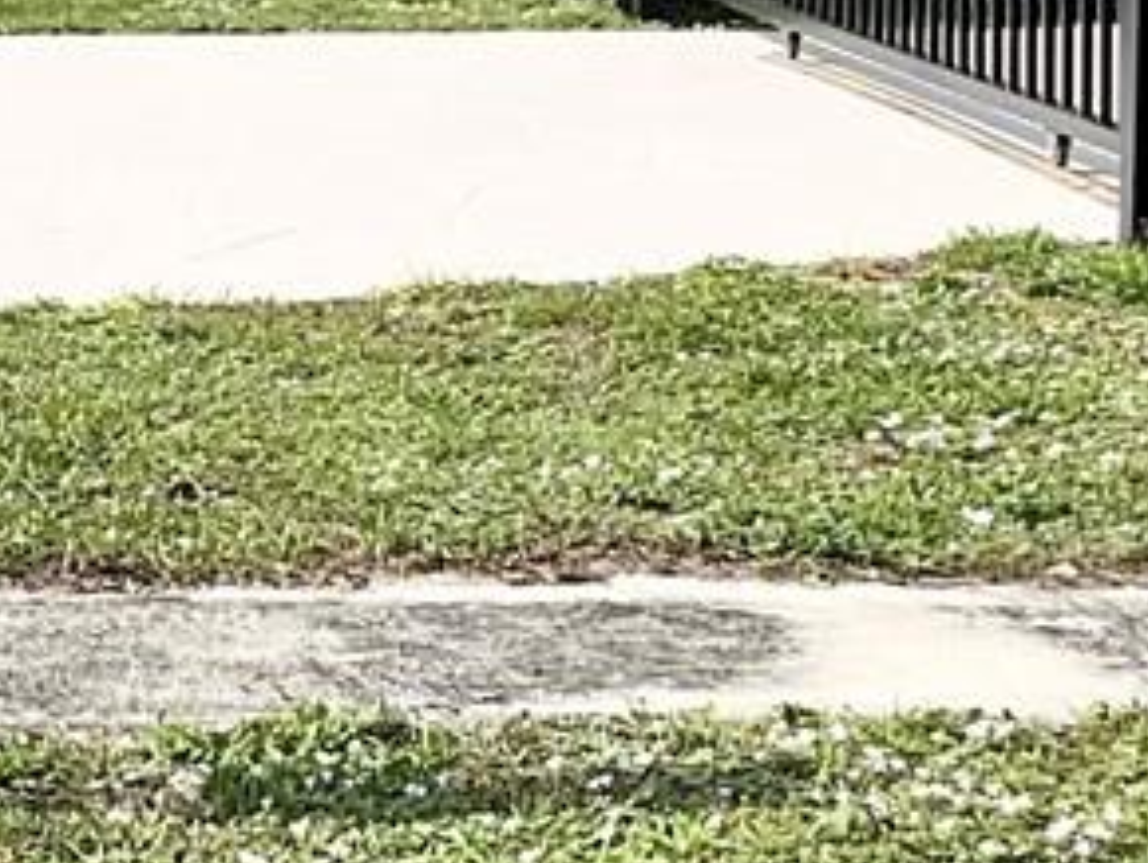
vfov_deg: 9.2
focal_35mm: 160
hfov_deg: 11.9
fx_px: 5311
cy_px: -4
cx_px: -463
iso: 16
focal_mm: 3
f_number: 1.8
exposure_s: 1/1984
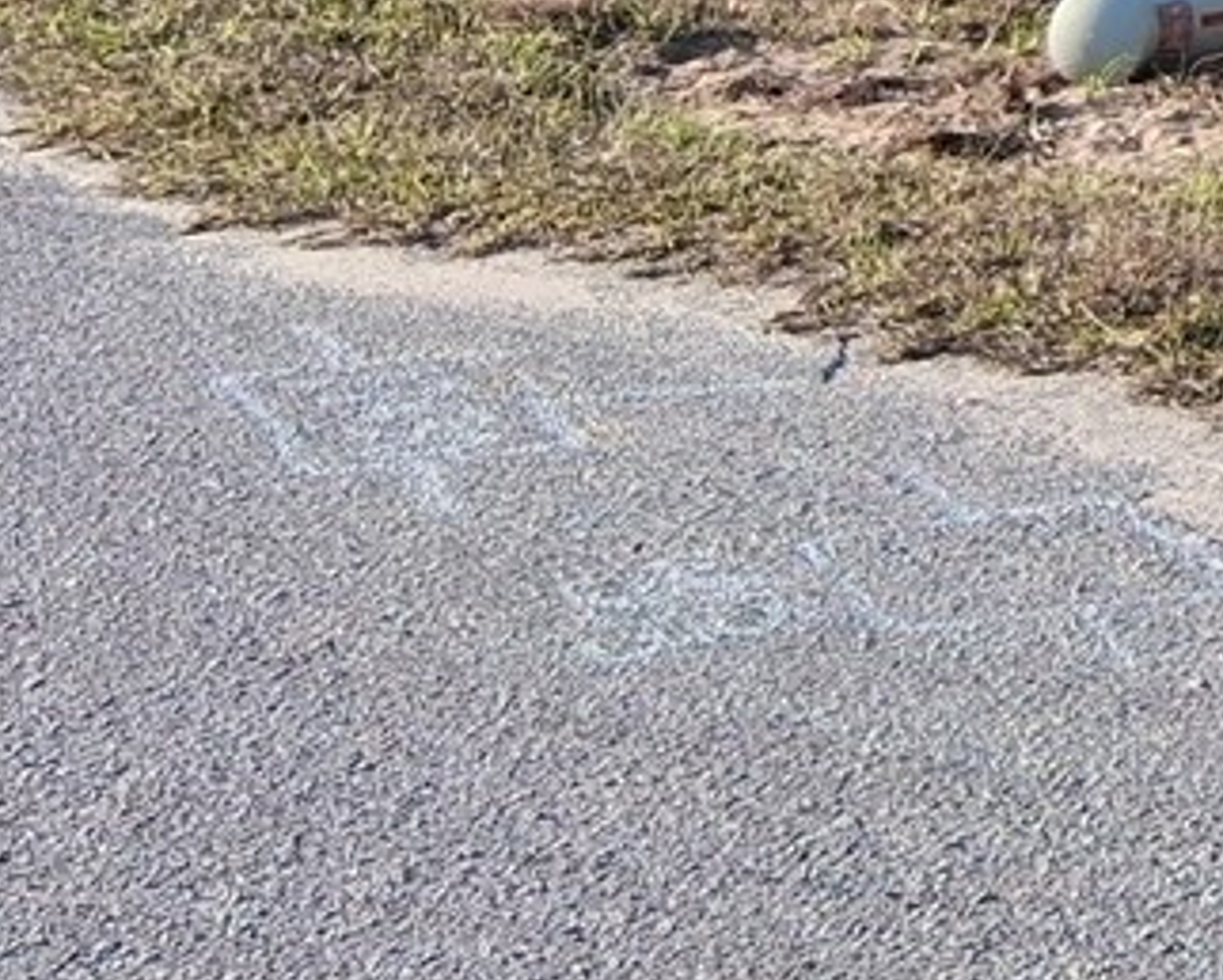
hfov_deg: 12.6
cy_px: -1086
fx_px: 4563
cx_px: 2716
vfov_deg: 11.0
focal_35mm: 126
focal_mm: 3.98
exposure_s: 1/513
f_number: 1.8
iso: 25
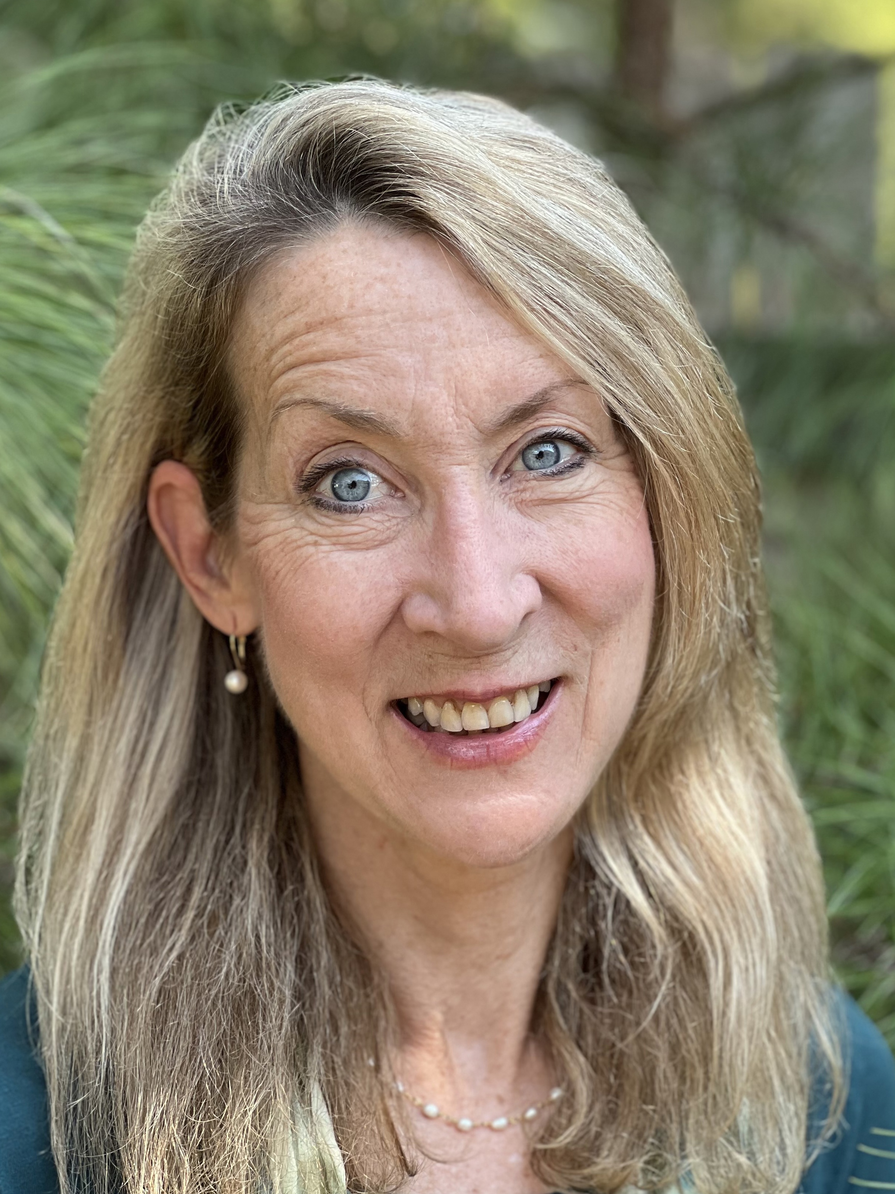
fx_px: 2655
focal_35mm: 77
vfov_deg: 25.3
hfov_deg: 19.1
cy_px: 597
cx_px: 448
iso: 64
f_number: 2.8
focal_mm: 9
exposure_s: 1/121
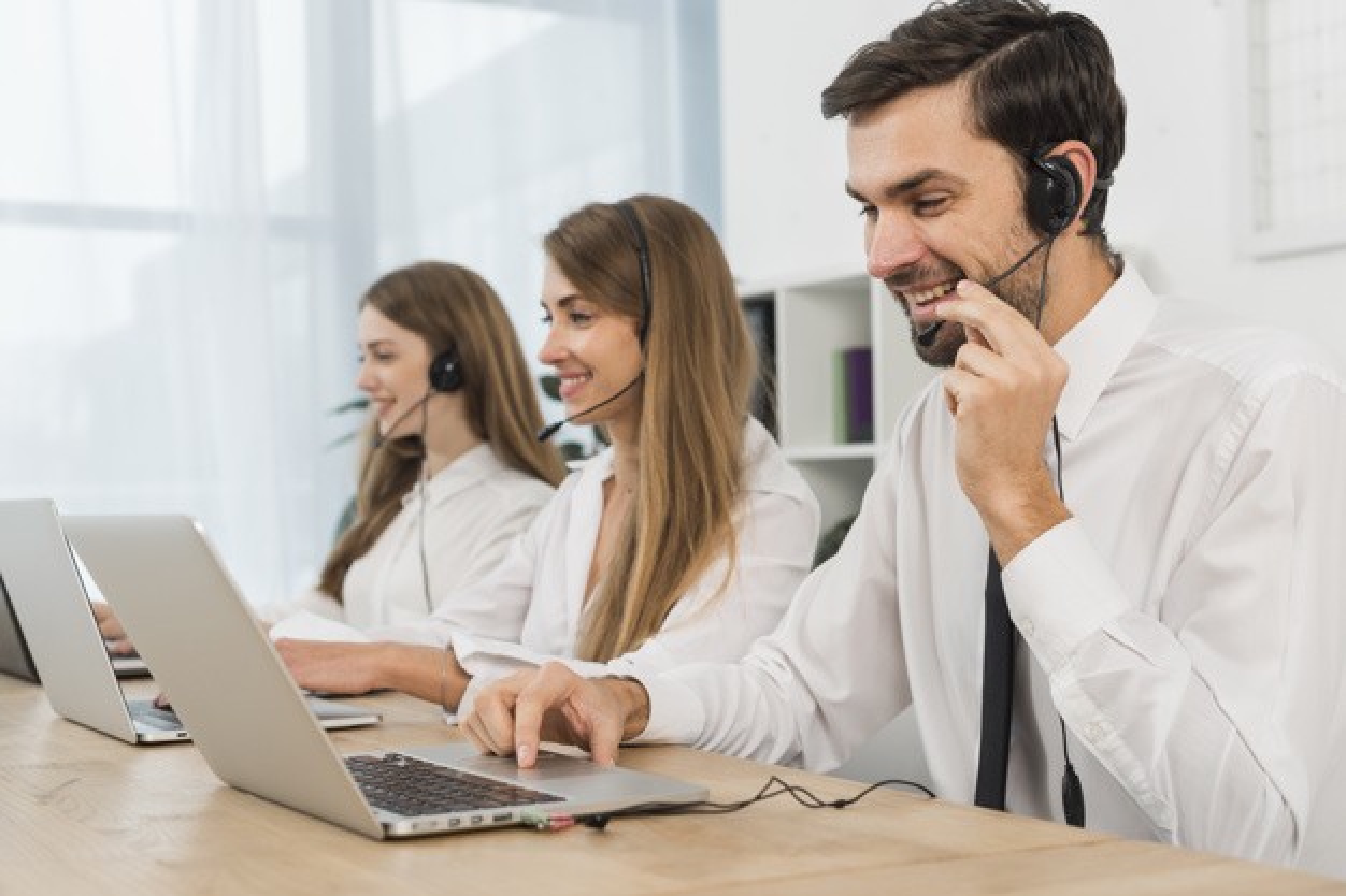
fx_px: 1869
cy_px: 448
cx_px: 673
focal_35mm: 50
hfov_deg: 39.6
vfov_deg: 27.0
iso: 500
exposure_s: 1/125
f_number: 4.5
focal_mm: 50
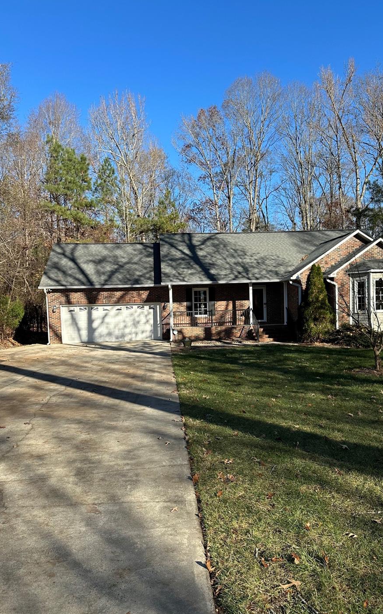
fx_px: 468
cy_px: 330
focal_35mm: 28
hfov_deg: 44.5
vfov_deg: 66.4
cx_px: 210
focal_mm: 6.86
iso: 80
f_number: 1.78
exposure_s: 1/2203
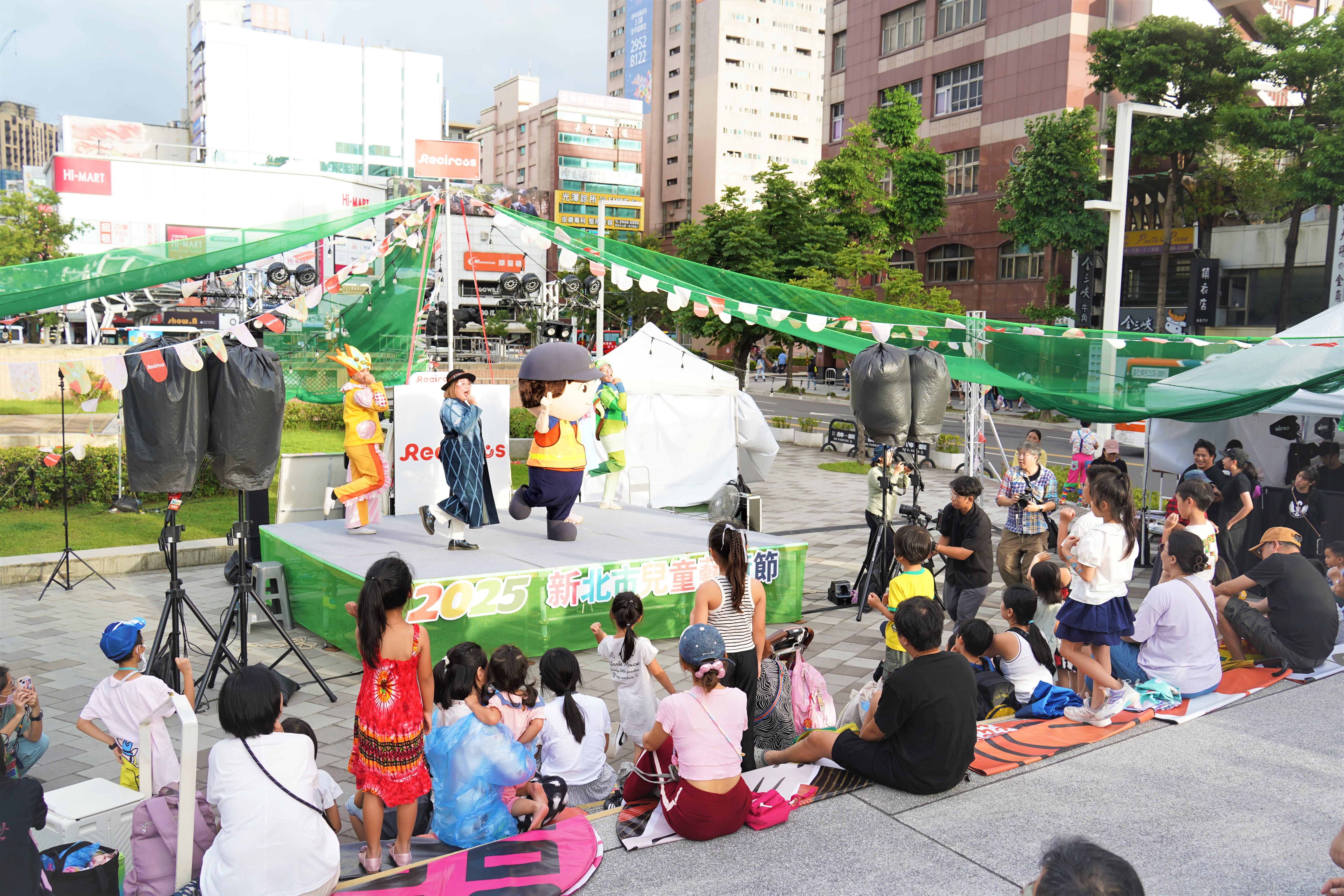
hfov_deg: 60.3
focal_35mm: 31
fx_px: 1157
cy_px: 448
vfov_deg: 42.3
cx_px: 672
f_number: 5
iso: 100
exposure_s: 1/125
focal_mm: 31
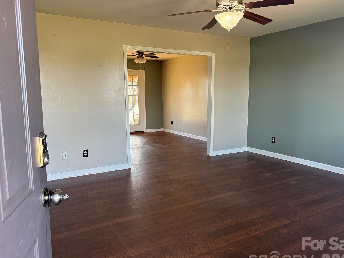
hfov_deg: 65.3
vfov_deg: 51.4
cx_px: 168
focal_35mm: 27
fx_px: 268
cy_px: 129
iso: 200
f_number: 1.78
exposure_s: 1/120
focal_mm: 6.76
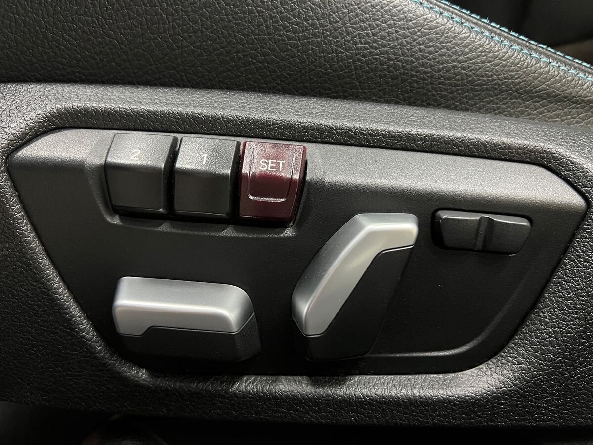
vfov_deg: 53.1
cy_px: 222
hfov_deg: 67.3
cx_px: 296
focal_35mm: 26
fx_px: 445
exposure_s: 1/34
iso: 640
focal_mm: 5.7
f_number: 1.5
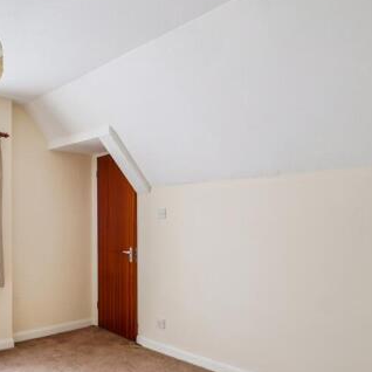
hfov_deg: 53.9
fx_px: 340
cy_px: 219
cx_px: 80
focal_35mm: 28
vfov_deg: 56.9
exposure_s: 1/80
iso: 320
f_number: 4
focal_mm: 16
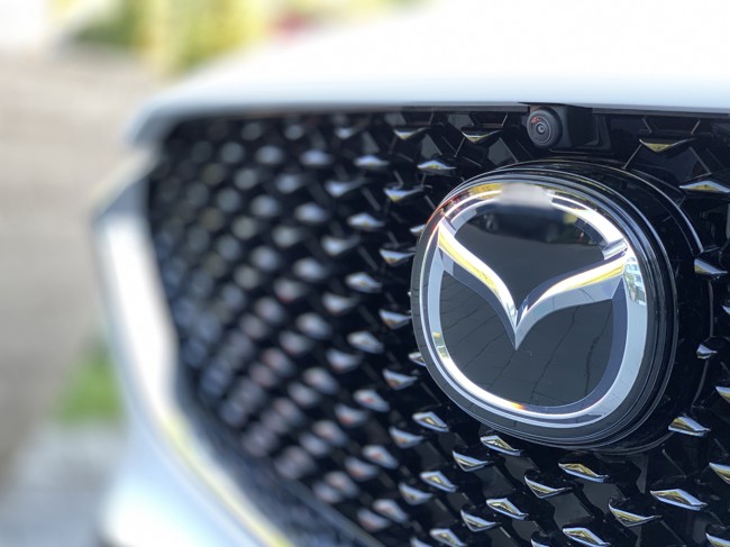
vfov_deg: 28.0
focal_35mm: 52
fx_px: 1096
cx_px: 365
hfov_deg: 36.8
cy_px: 274
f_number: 2.4
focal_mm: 6
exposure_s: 1/122
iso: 64
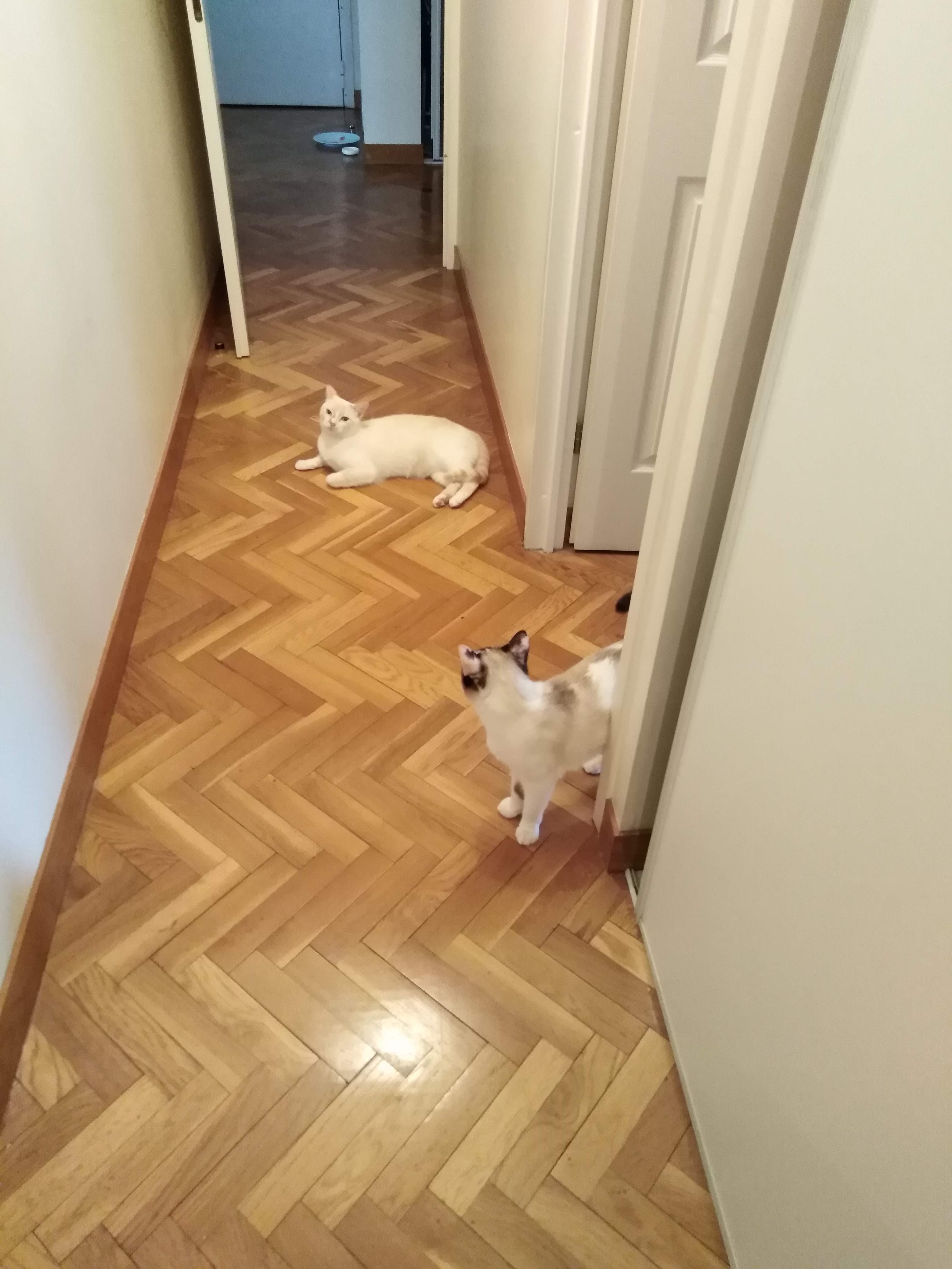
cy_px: 634
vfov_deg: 67.3
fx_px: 953
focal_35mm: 26
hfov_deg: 53.1
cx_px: 476
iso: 909
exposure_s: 1/15
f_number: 2.2
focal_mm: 3.46
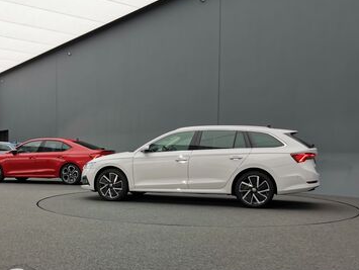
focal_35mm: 40
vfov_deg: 35.6
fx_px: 415
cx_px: 129
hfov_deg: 46.2
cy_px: 181
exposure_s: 1/150
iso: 50
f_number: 1.4
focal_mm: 4.66
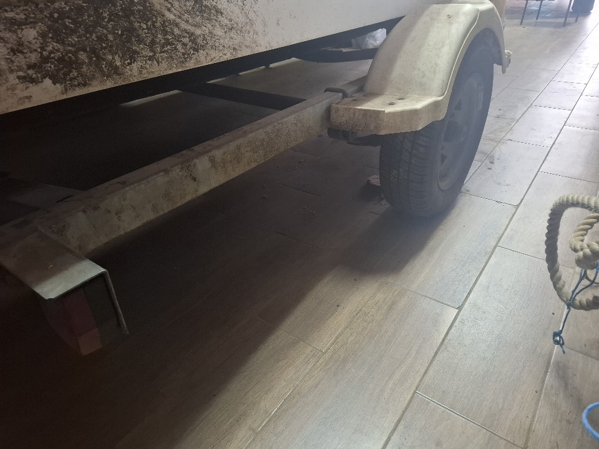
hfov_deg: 73.9
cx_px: 300
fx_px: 398
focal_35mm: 23
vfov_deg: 58.9
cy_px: 224
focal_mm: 5.54
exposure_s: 1/33
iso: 400
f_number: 1.8
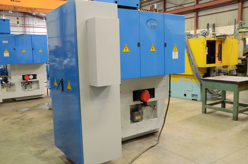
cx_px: 124
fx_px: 227
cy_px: 82
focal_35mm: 33
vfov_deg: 39.8
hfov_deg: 57.3
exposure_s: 1/160
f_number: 6.3
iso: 6400
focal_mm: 22
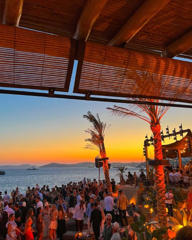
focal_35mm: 31
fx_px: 220
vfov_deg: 56.9
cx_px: 89
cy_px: 137
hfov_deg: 47.1
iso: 200
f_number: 1.5
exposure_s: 1/50
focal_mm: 5.7
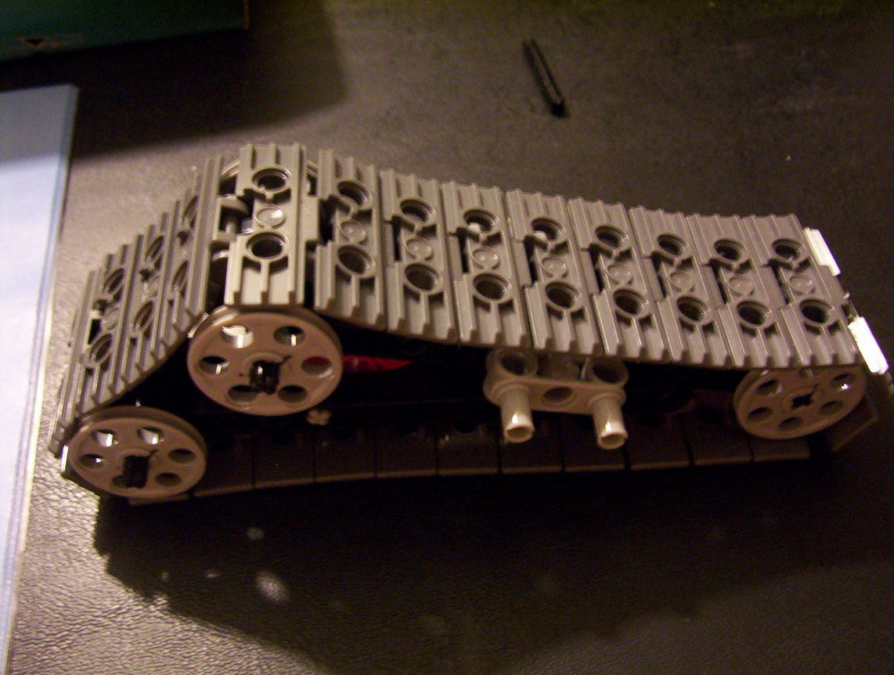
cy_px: 338
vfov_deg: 33.7
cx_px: 447
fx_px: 1113
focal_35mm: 43
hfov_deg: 43.8
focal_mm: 5.77
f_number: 2.73
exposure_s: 1/8
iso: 200
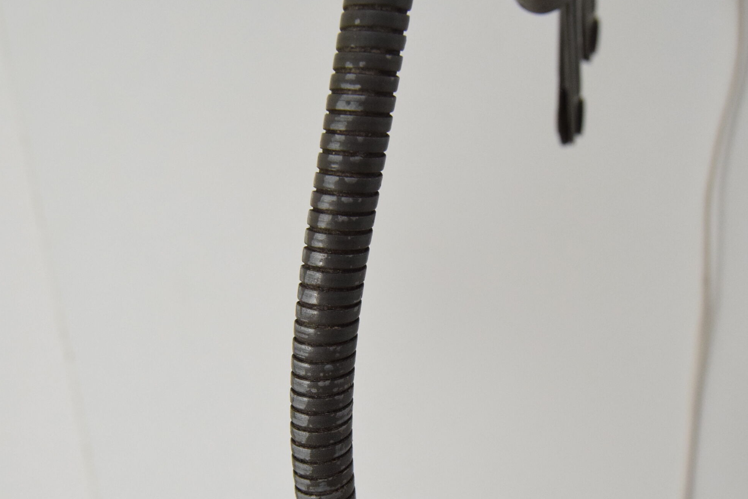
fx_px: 1143
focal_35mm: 55
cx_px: 368
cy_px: 368
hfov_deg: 36.2
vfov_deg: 24.4
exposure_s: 1/250
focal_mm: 24
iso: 1600
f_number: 6.3
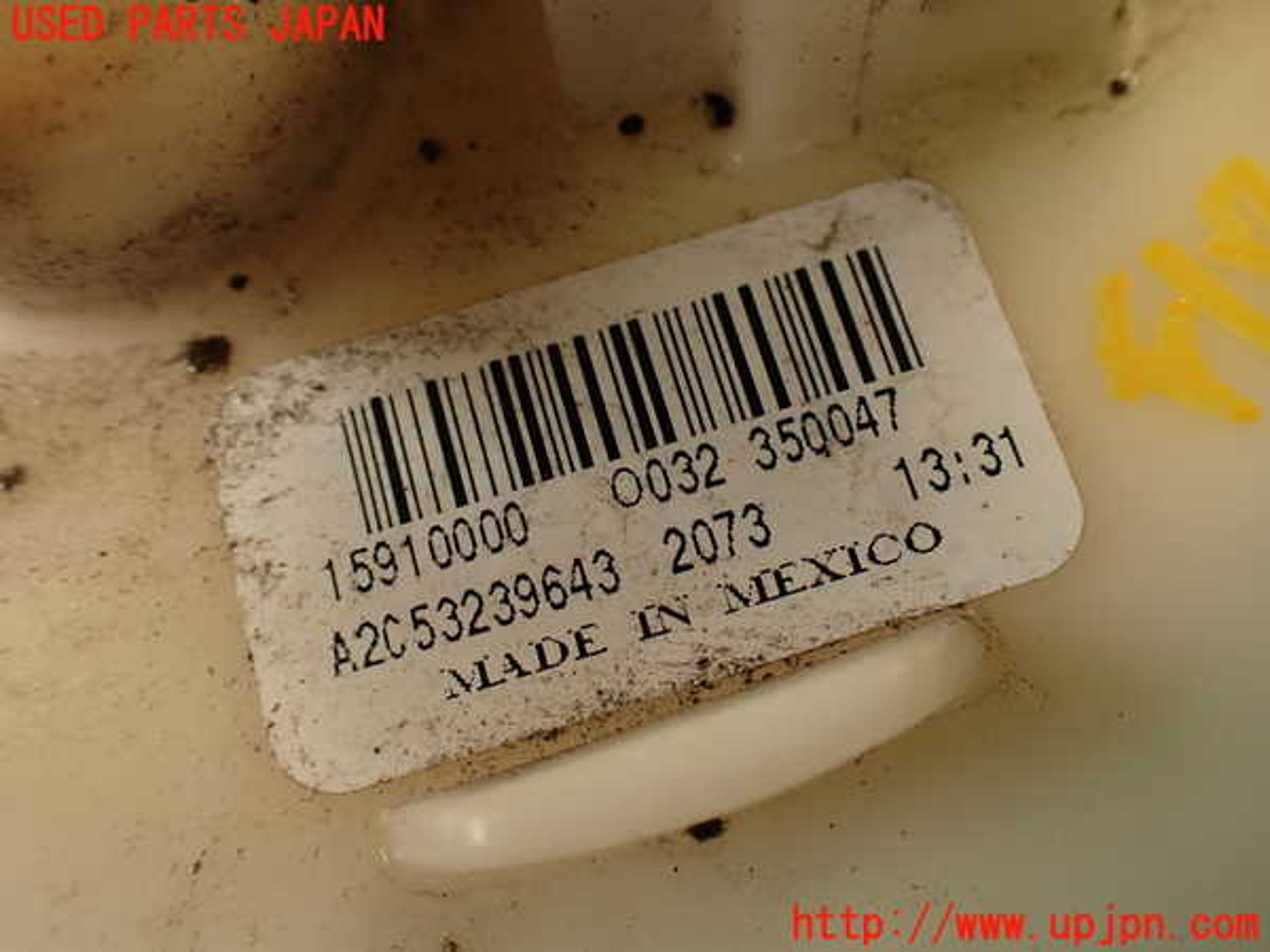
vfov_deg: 44.2
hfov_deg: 56.8
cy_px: 476
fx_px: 1174
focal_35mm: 32
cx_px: 635
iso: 160
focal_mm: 5.79
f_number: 2.4
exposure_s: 1/60
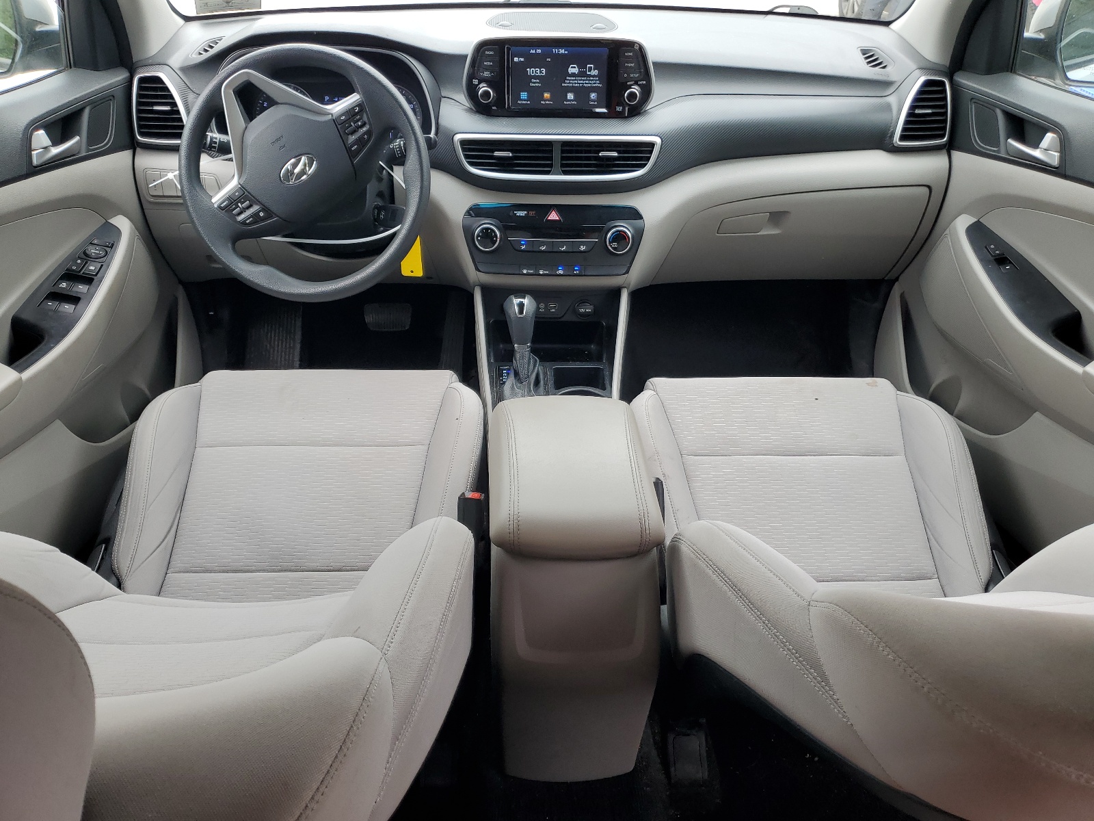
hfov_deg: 67.3
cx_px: 547
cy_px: 410
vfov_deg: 53.1
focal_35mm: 26
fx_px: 822
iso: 50
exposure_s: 1/213
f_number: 1.5
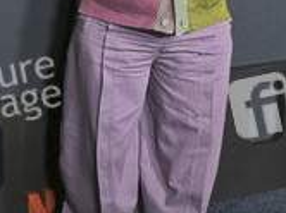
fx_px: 842
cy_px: 12
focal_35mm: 102
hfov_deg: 19.3
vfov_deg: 14.3
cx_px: 160
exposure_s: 1/320
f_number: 5.6
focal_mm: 44
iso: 2500
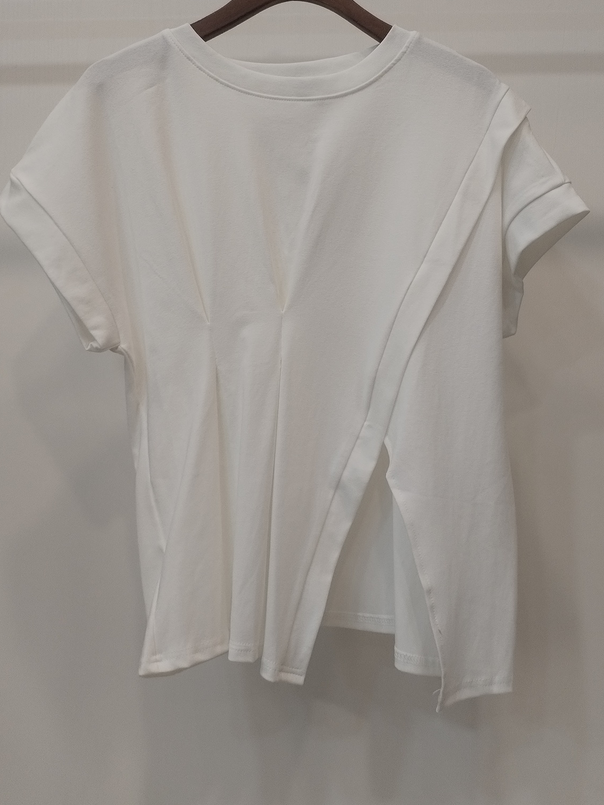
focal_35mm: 46
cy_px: 331
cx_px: 312
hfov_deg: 31.5
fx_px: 1070
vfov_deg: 41.1
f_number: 1.8
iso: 186
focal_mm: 4.75
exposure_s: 1/60
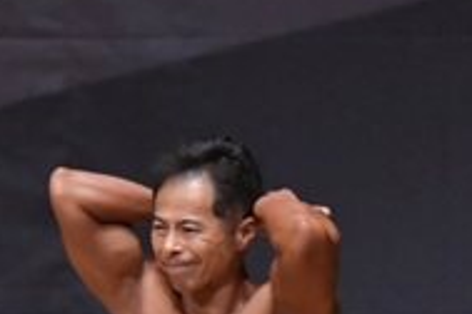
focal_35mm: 985
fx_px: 12913
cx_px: 551
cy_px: 608
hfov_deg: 2.1
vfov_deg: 1.4
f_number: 5.6
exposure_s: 1/400
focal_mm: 160
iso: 6400
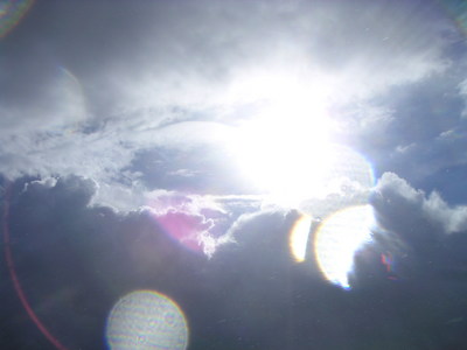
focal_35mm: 38
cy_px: 175
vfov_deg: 37.7
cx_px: 234
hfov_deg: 49.0
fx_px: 513
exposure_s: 1/1000
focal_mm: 6
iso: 50
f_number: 6.7
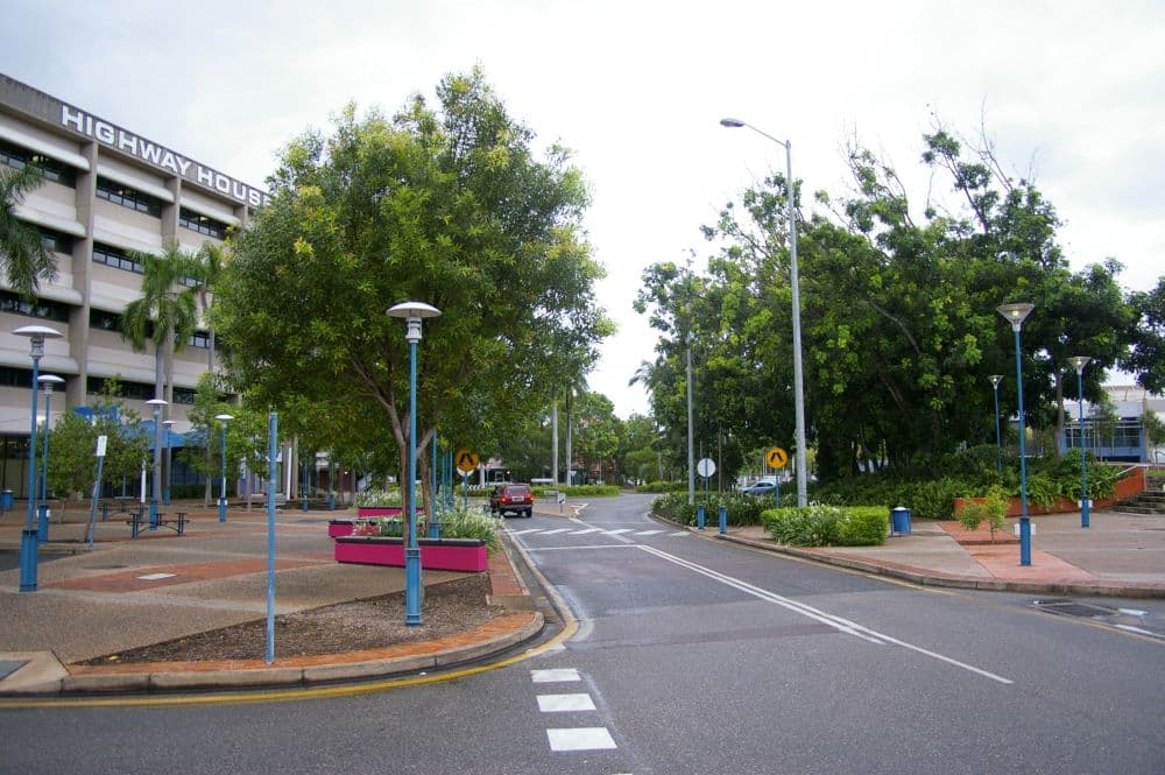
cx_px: 582
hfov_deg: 67.4
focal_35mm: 27
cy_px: 388
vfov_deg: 47.9
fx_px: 873
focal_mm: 18
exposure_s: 1/20
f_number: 5.6
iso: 200
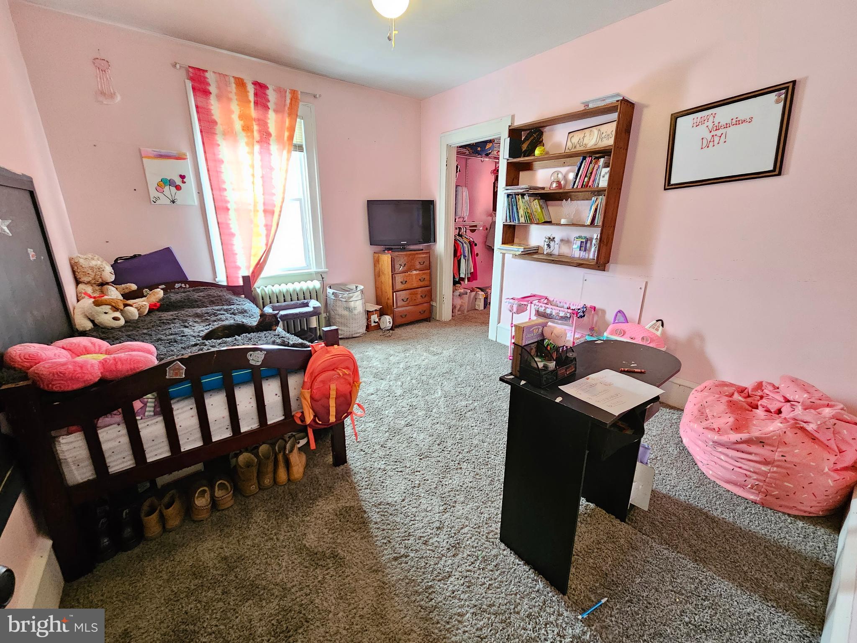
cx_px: 428
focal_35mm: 13
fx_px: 322
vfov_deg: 89.9
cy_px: 322
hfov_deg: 106.2
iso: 1250
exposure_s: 1/24
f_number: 2.2
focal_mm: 2.2
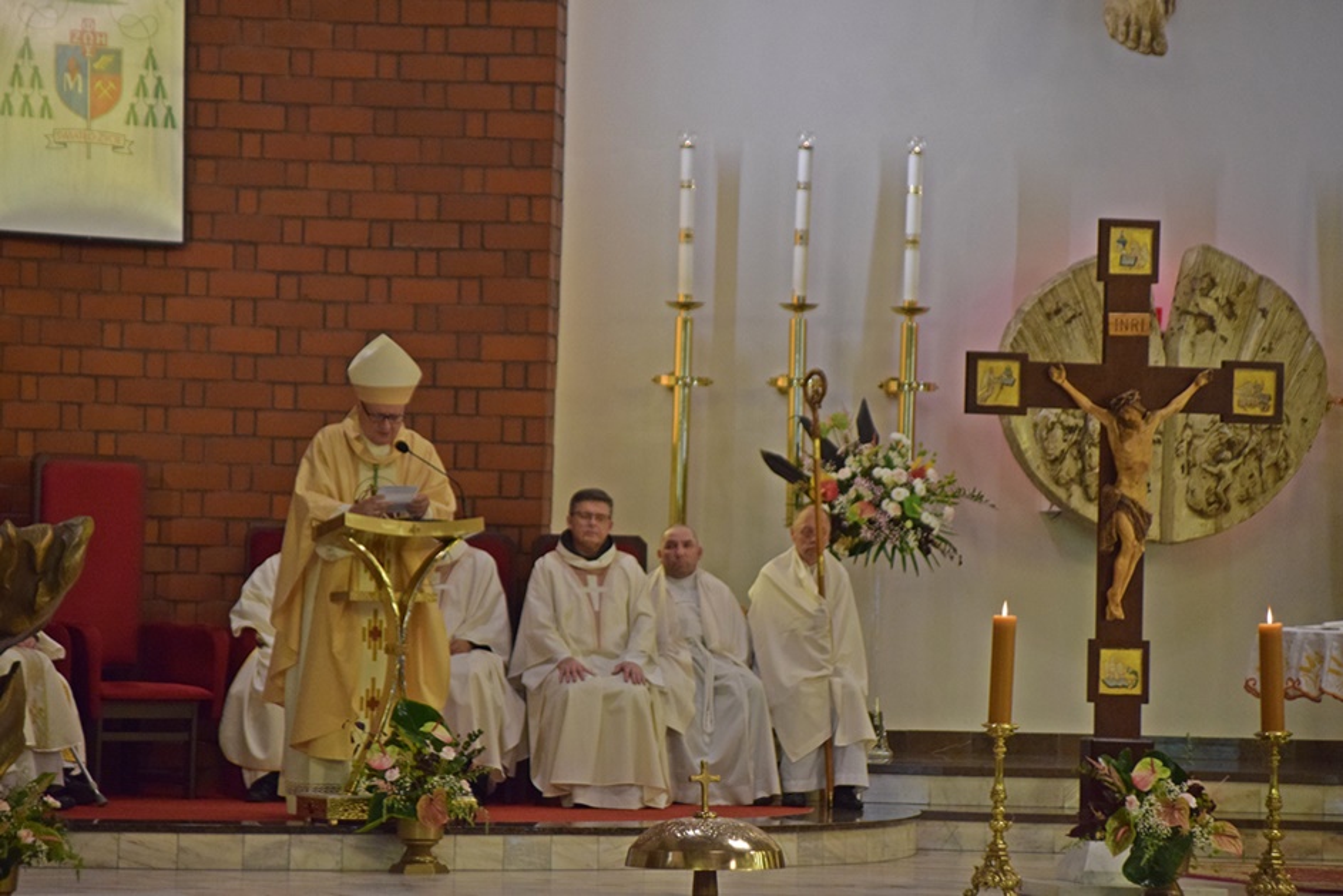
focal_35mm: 174
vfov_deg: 7.9
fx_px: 6492
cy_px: 448
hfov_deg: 11.8
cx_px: 672
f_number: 5.6
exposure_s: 1/200
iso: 2800
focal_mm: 116
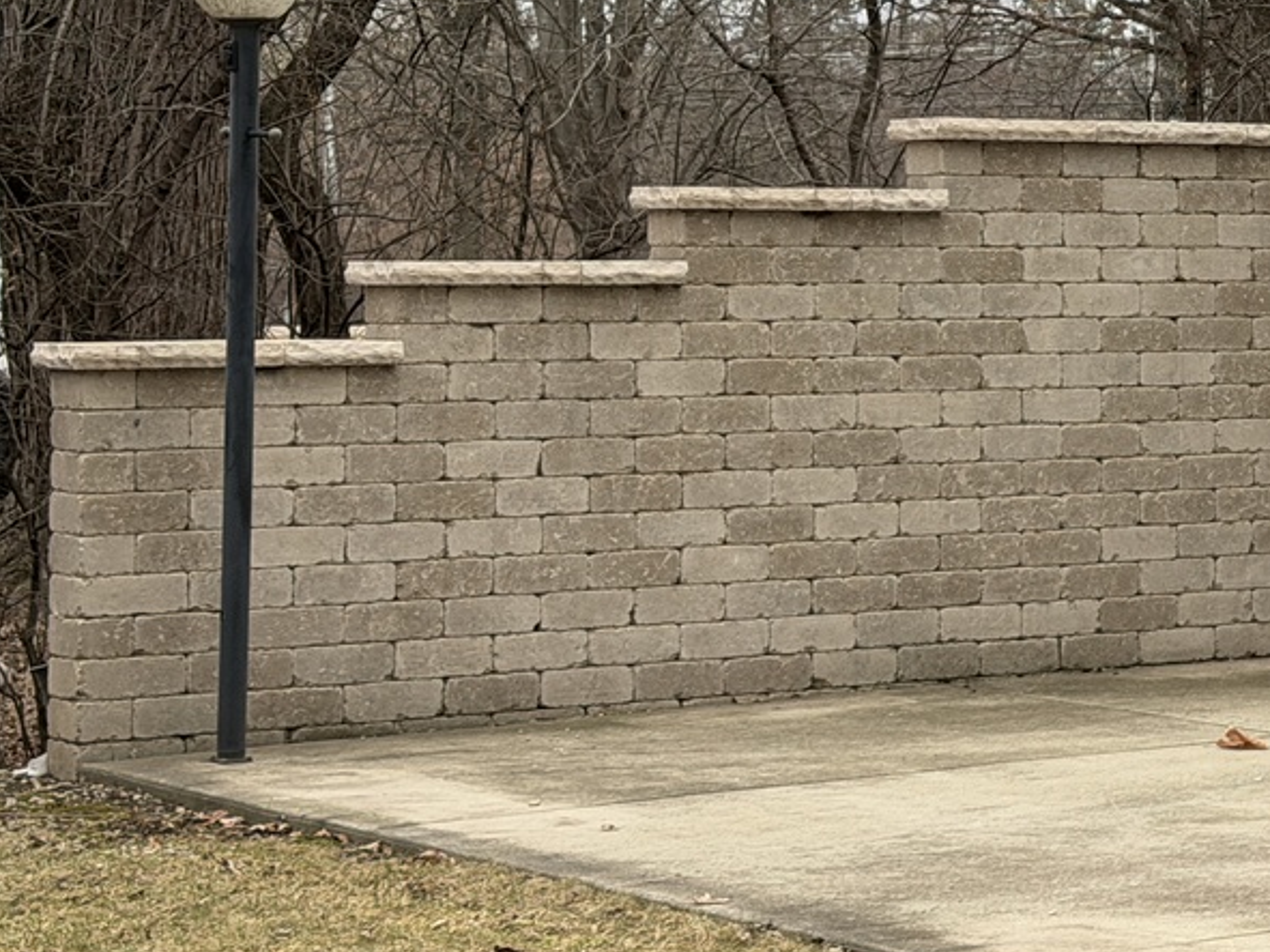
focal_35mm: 117
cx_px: 1371
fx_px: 4292
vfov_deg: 12.6
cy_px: 178
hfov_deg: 16.4
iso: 64
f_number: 1.78
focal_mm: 6.76
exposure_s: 1/260
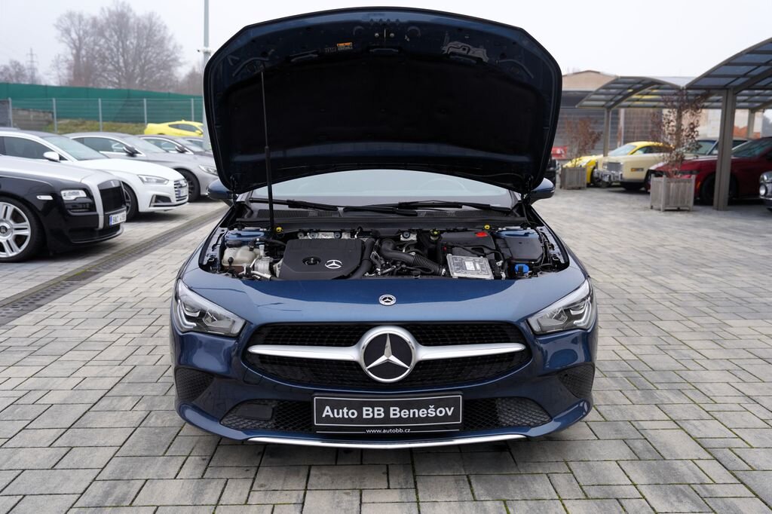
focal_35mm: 32
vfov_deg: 41.1
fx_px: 686
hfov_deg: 58.7
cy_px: 257
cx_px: 386
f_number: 3.5
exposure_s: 1/60
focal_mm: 32
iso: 100
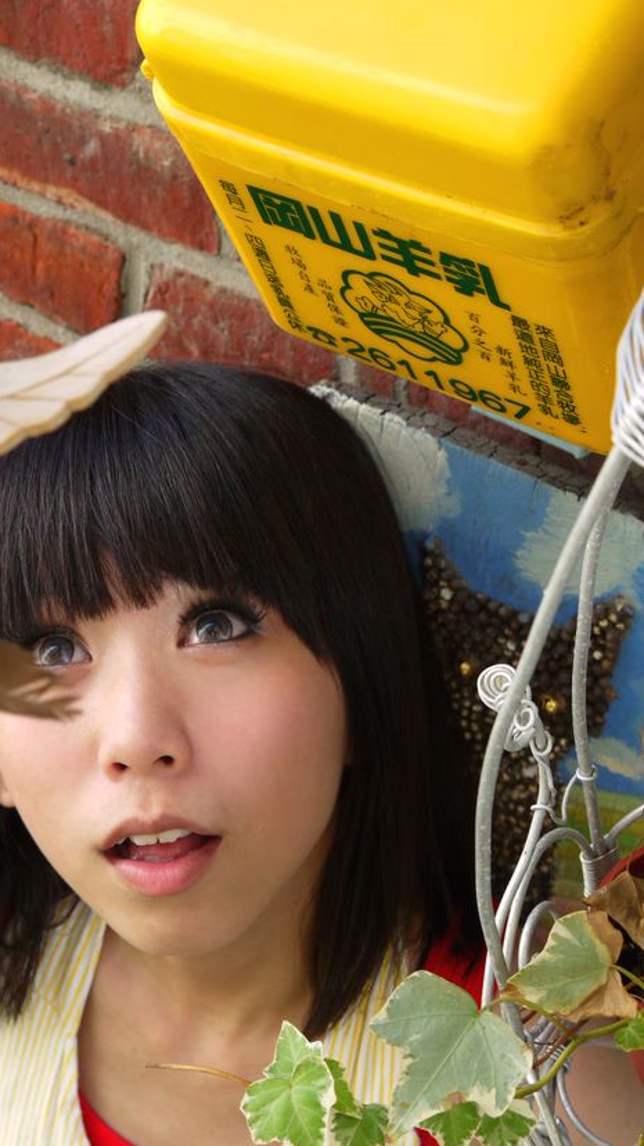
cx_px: 112
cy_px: 545
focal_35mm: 73
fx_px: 2217
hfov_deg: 16.4
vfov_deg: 29.0
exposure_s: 1/125
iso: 100
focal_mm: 26
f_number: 4.7
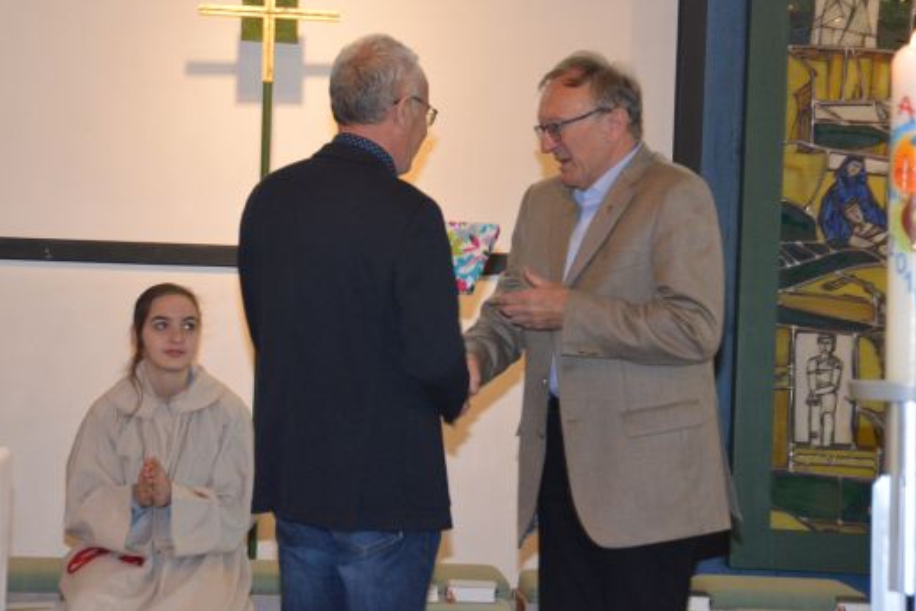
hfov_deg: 14.8
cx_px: 477
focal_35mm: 139
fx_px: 3527
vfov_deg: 9.9
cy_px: 261
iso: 1600
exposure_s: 1/60
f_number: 5
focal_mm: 75
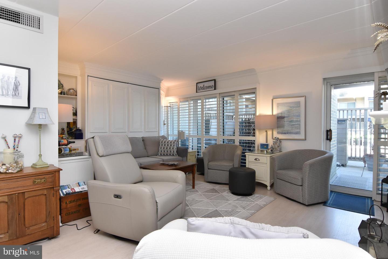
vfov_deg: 67.5
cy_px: 130
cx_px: 194
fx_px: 194
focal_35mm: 18
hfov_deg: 90.0
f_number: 8
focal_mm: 12
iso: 800
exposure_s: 1/80
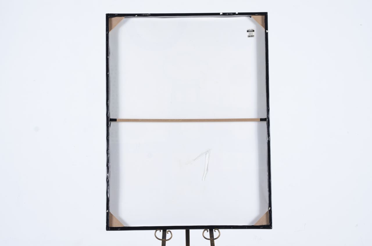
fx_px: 928
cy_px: 123
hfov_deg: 22.7
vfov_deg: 15.1
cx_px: 186
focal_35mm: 90
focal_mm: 60
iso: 100
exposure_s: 1/125
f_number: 9
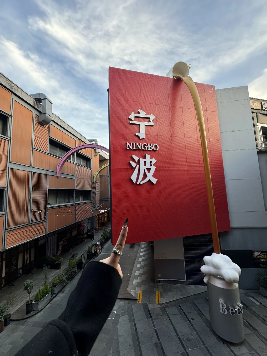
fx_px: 144
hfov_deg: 85.7
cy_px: 178
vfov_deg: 102.1
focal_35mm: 14
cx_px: 134
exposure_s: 1/103
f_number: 2.2
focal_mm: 2.22
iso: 40
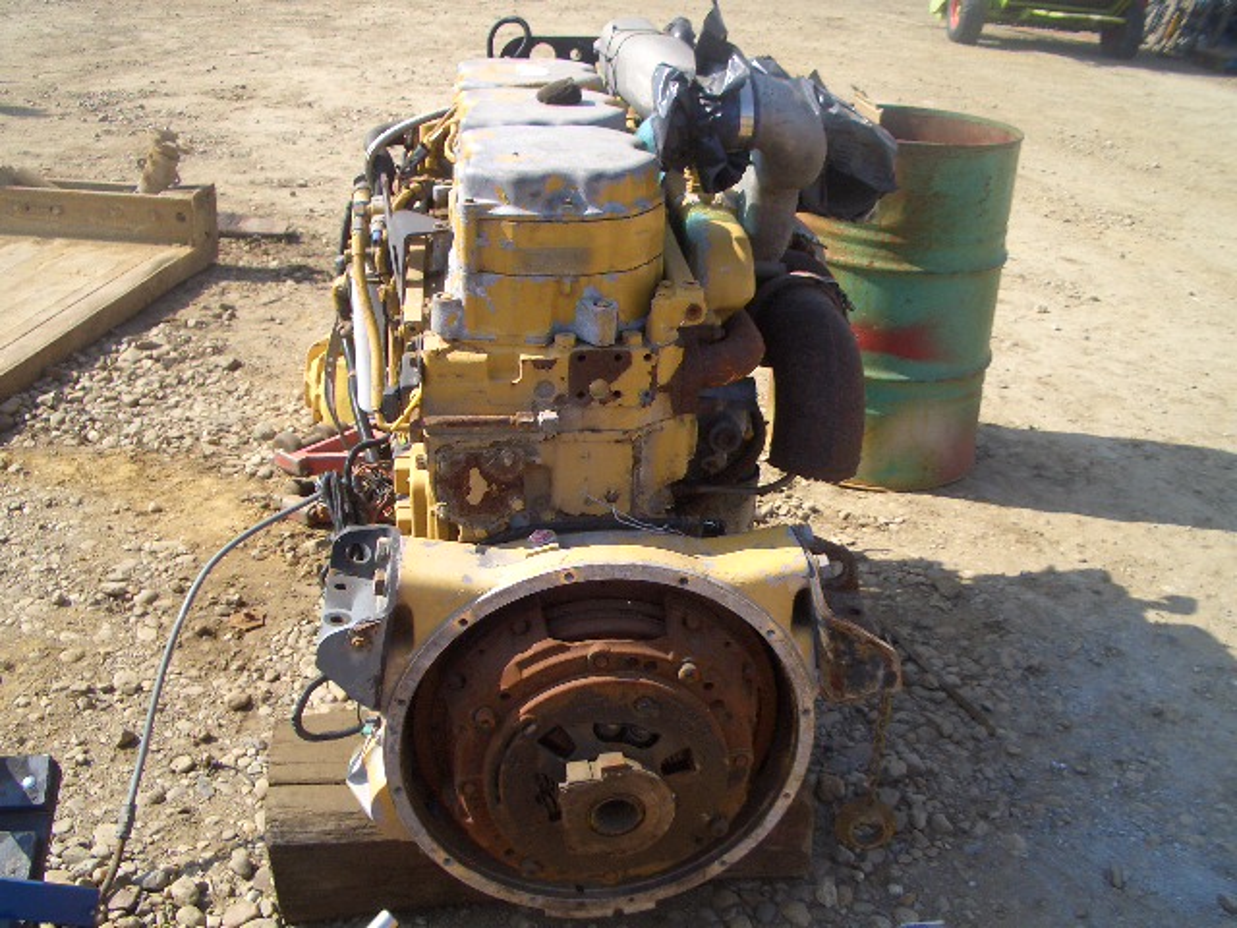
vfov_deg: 40.7
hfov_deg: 52.6
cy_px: 464
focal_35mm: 35
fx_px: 1251
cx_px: 618
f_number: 4.3
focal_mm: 5.8
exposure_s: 1/200
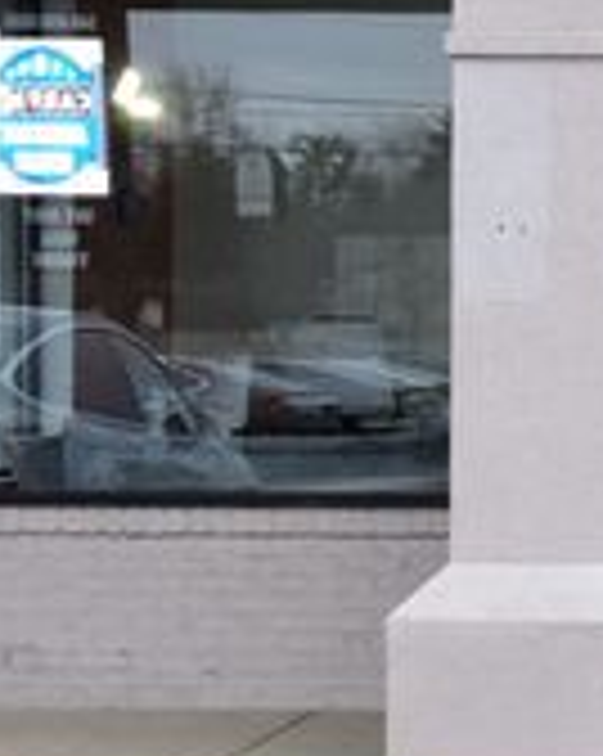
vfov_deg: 10.3
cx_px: 1314
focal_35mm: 188
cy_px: 338
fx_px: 4197
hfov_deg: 7.8
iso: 400
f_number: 7.1
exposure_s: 1/40
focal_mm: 35
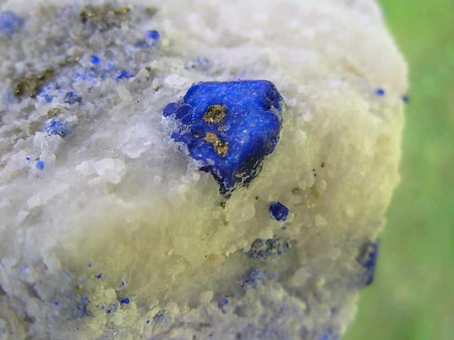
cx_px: 222
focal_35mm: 39
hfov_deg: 47.9
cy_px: 168
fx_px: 511
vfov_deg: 36.8
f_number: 2.9
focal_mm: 6.3
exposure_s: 1/49.4
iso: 50
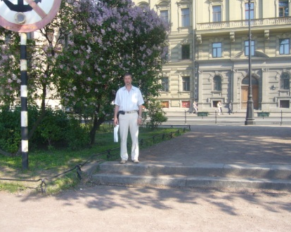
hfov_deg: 49.1
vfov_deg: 40.1
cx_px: 141
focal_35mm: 37
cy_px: 115
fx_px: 319
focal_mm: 5.8
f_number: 5.6
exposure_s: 1/125
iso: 80
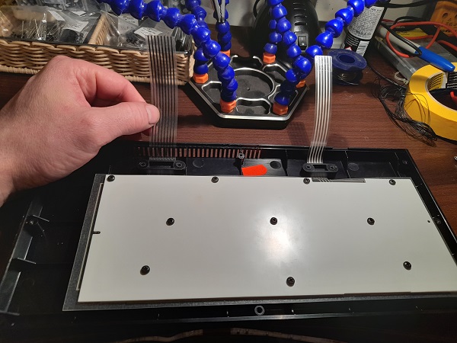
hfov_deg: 69.4
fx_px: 330
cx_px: 228
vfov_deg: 54.9
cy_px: 172
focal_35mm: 25
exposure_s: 1/50
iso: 64
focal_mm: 4.6
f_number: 2
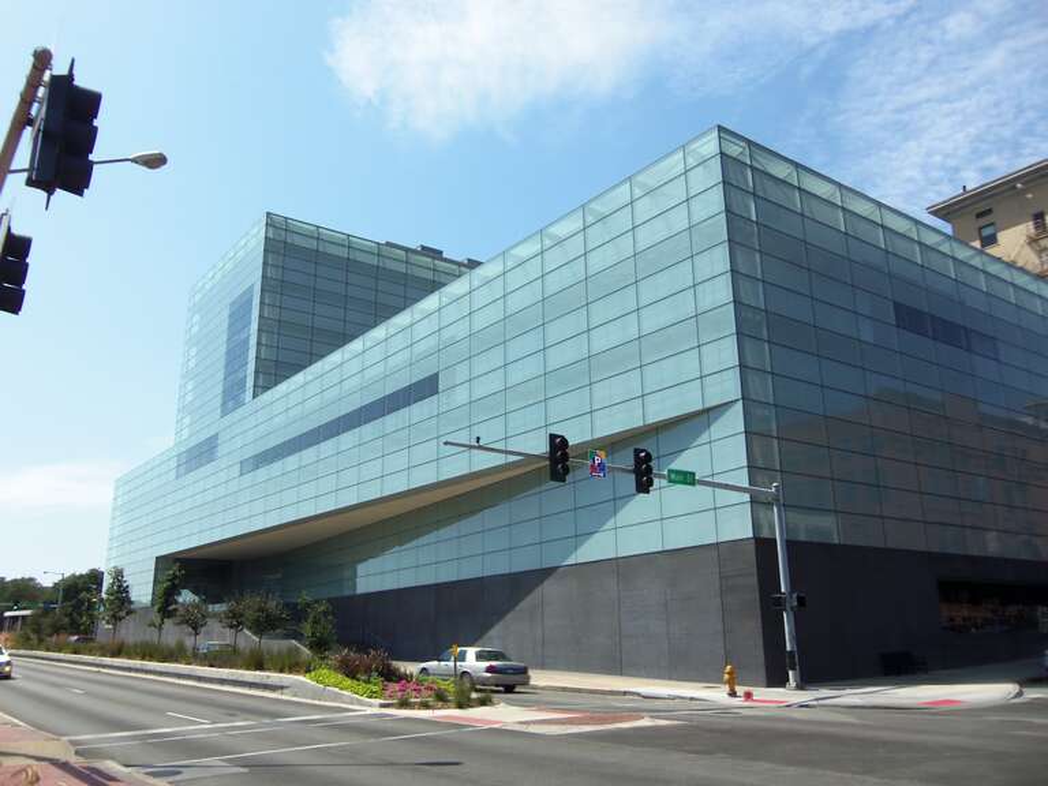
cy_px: 393
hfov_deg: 63.4
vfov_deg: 49.7
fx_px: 848
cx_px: 524
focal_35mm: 28
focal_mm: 5.1
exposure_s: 1/80
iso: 64
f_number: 10.8
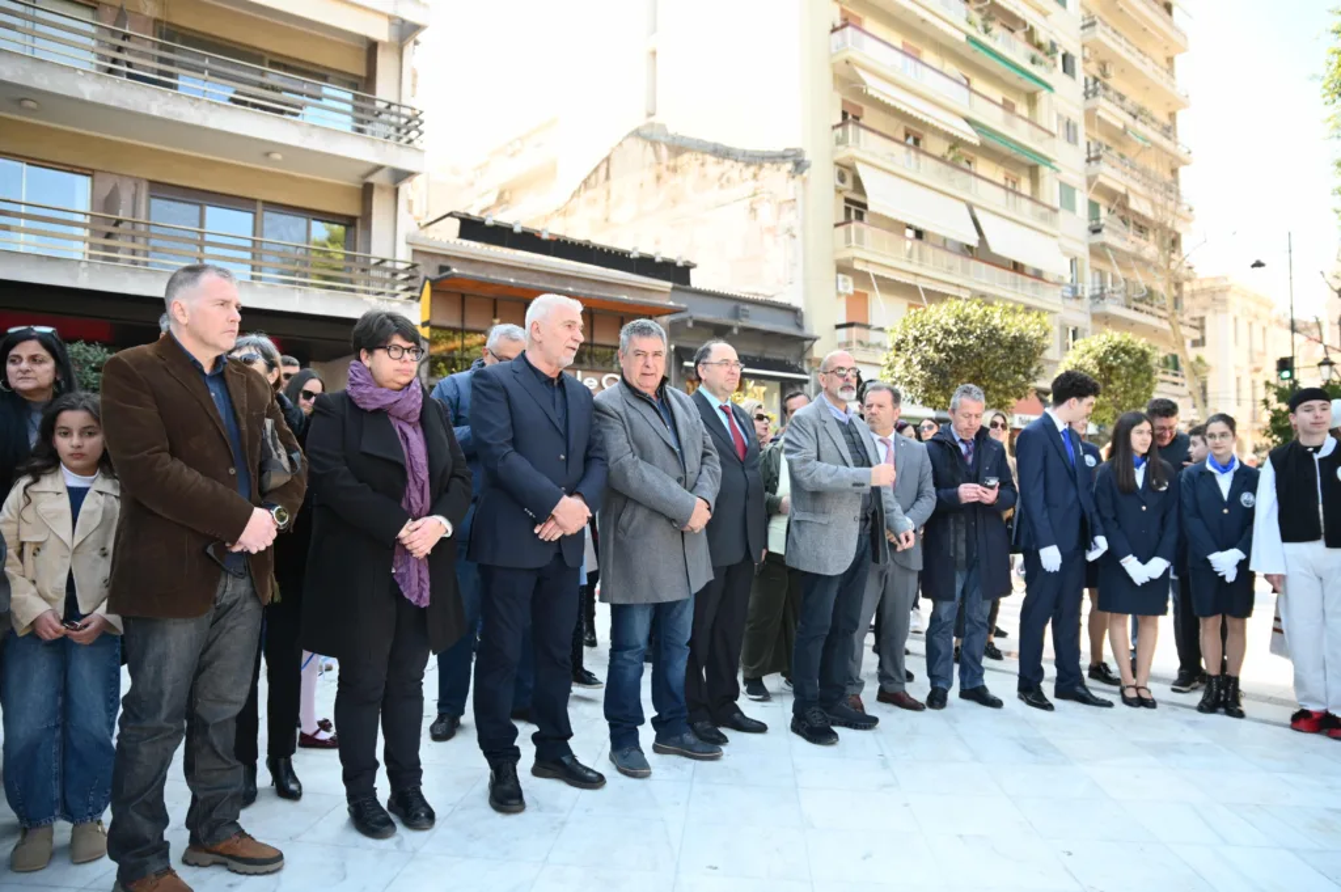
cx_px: 670
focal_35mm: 24
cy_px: 446
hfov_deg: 73.8
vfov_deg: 53.1
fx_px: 893
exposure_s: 1/250
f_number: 2.8
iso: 125
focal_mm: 24
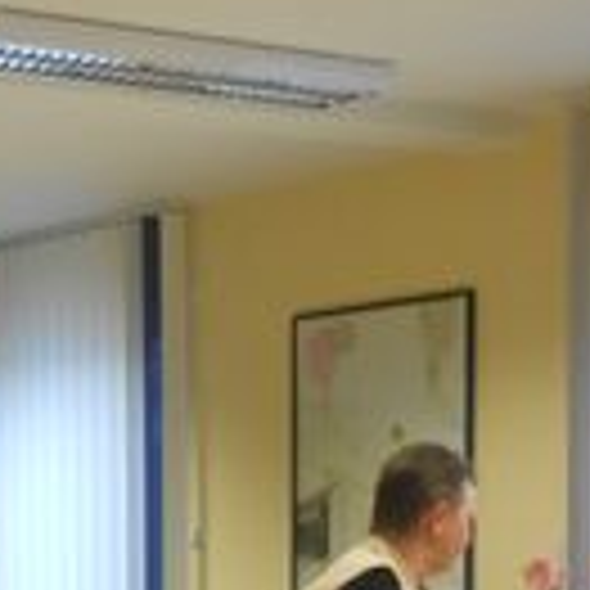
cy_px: 628
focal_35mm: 98
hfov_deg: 16.7
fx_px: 1890
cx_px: -178
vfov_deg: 17.2
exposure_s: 1/30
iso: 160
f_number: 3.2
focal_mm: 4.6
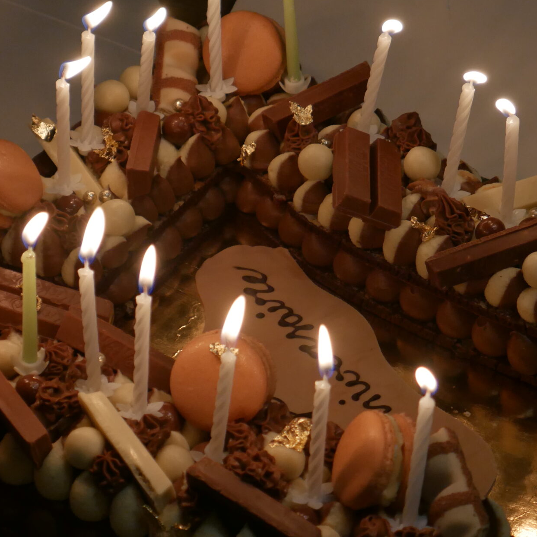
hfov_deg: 11.4
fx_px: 2685
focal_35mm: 153
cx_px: 329
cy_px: 254
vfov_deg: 11.4
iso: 800
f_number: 5.6
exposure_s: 1/100
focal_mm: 42
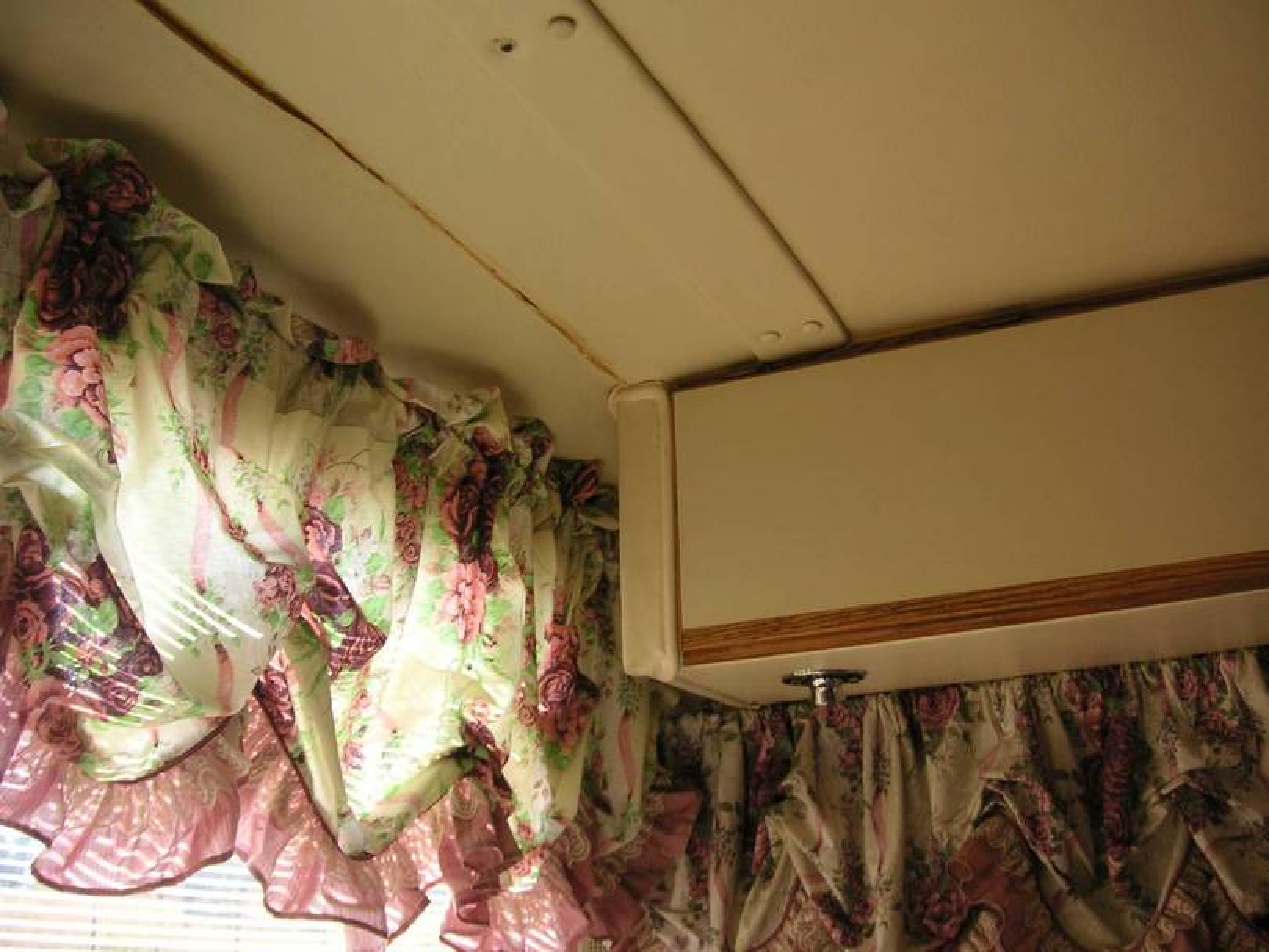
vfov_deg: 38.7
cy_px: 476
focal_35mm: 37
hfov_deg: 50.1
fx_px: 1357
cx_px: 634
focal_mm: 6.1
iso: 50
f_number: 2.8
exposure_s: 1/90
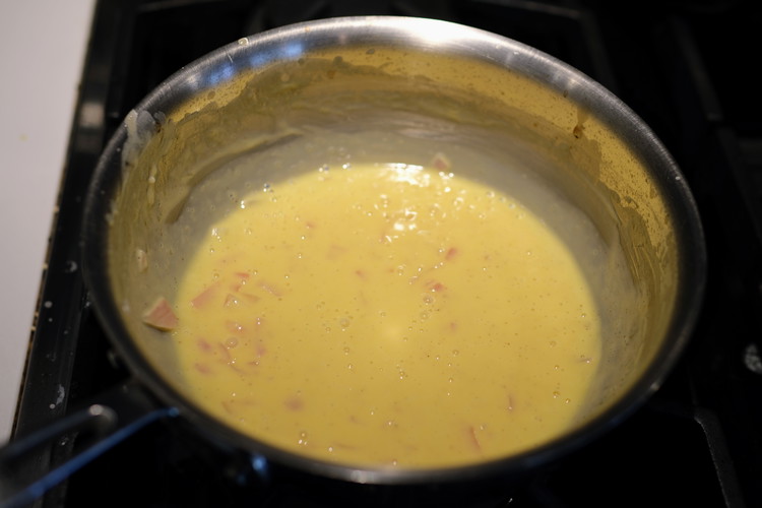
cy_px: 254
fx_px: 952
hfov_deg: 43.6
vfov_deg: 29.9
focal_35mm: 45
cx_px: 381
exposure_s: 1/85
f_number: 2.2
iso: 125
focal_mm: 30
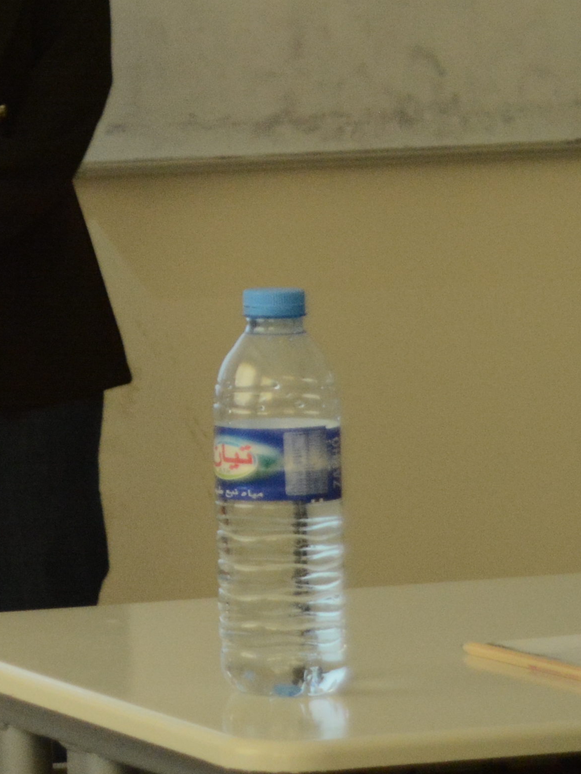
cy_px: 11
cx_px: -766
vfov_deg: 10.1
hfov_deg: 7.2
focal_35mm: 195
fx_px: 4359
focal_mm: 35
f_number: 4.5
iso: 1100
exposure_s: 1/30
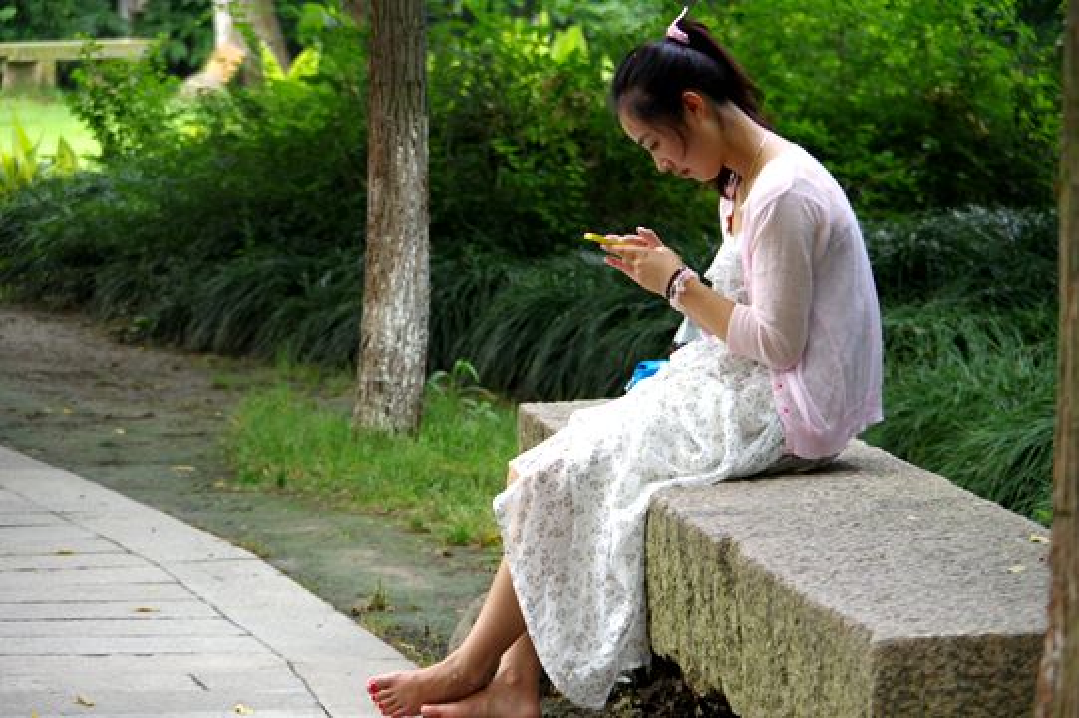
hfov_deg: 10.2
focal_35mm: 202
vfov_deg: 6.8
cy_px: 359
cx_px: 540
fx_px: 6050
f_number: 5.6
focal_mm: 135
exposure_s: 1/200
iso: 400
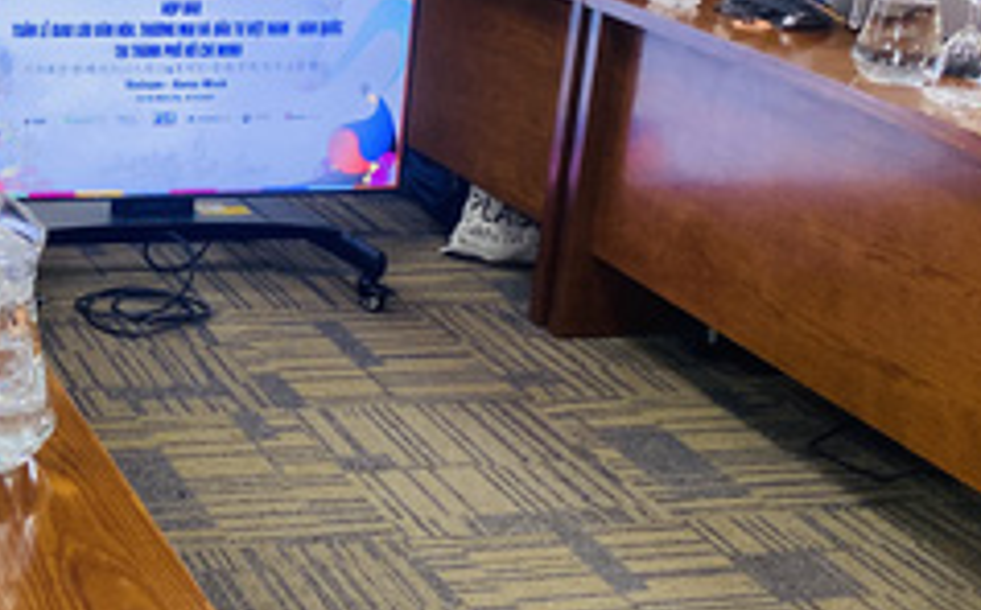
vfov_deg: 18.9
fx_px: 1815
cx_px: -91
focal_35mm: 68
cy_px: 140
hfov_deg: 27.7
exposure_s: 1/100
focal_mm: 4.25
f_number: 1.8
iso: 100
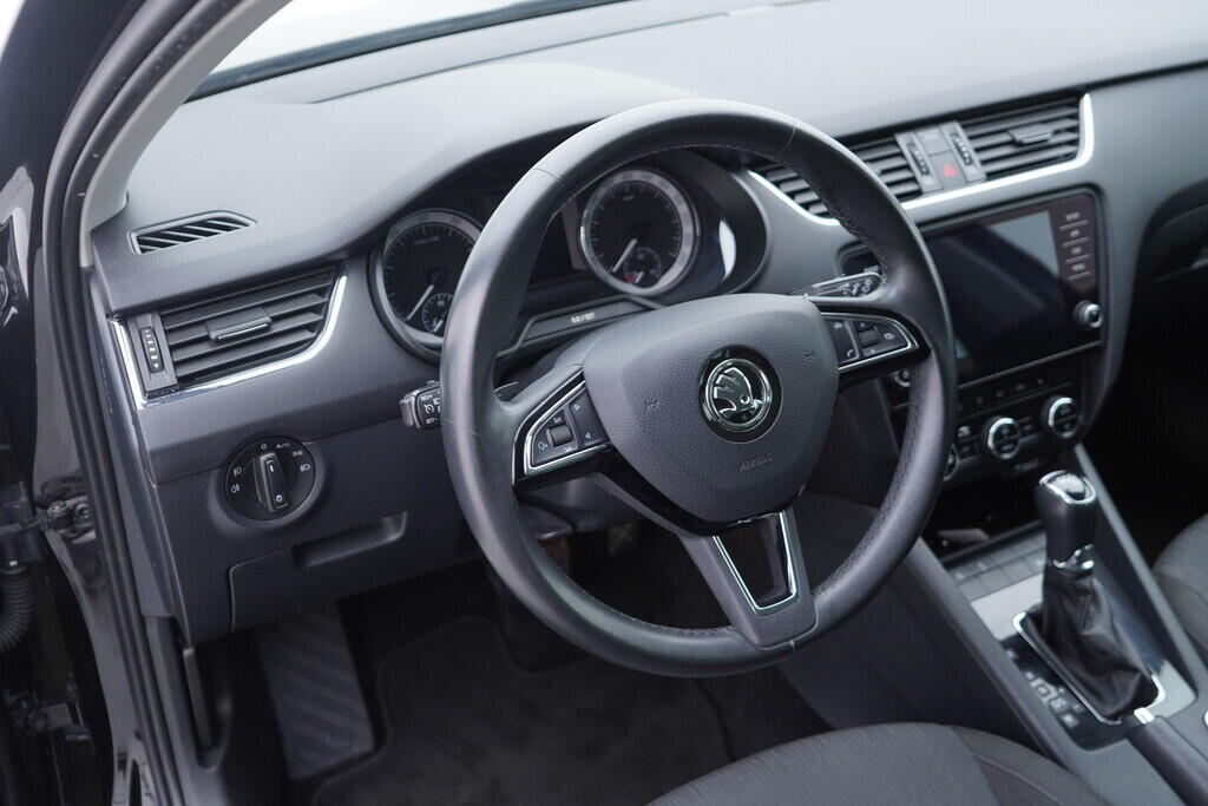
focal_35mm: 36
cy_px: 403
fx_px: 1208
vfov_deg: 36.9
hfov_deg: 53.1
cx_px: 604
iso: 250
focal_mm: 24
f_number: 2.8
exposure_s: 1/40
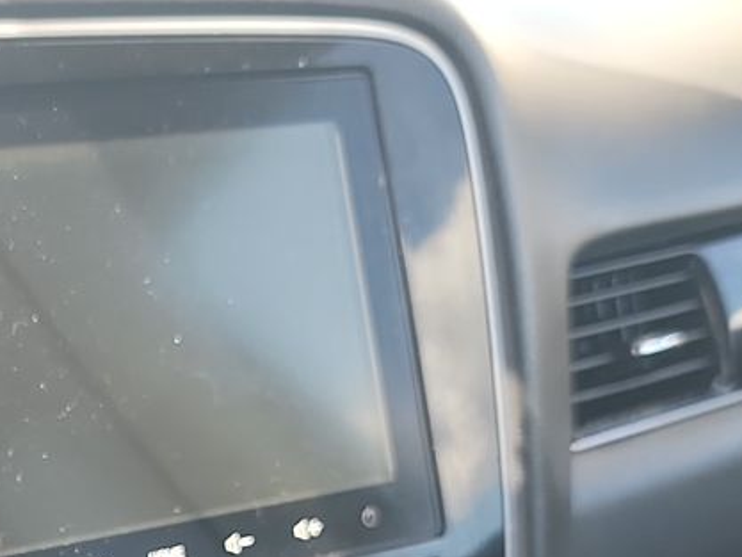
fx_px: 1973
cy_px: 751
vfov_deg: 15.2
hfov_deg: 20.3
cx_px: -85
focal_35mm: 92
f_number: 1.8
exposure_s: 1/119
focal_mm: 6.7
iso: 95
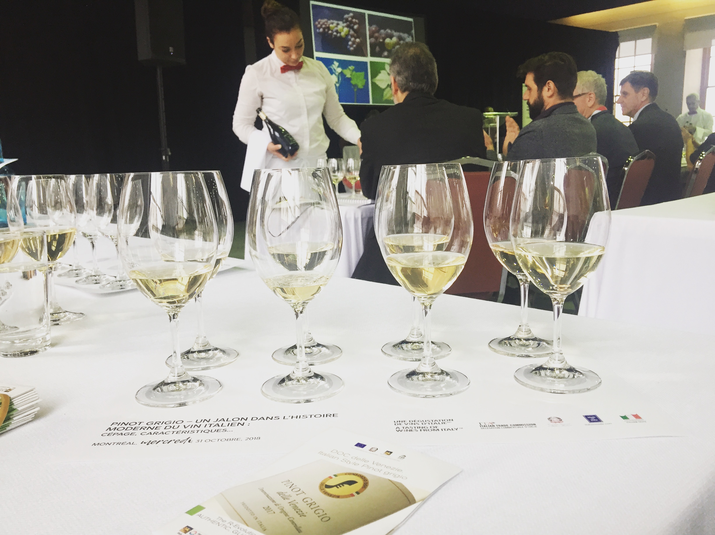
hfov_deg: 61.7
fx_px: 599
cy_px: 268
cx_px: 358
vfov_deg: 48.2
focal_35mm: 29
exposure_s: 1/30
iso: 80
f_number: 2.2
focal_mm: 4.15
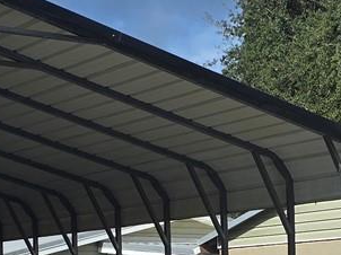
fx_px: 1201
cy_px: 271
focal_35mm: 122
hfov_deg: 16.2
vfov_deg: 12.0
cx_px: 186
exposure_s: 1/1154
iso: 12
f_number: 1.7
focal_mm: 6.3
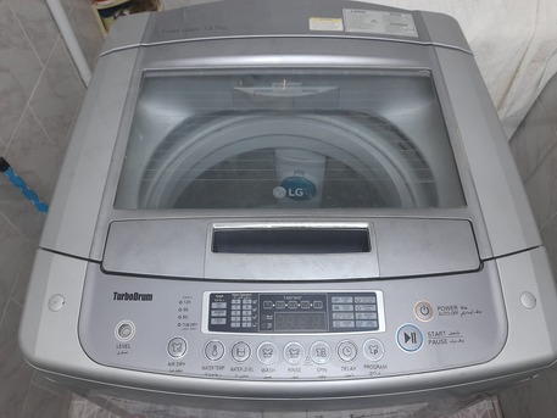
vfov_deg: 54.9
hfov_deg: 69.4
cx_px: 278
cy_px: 209
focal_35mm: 25
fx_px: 402
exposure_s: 1/30
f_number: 2
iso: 320
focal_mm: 4.6
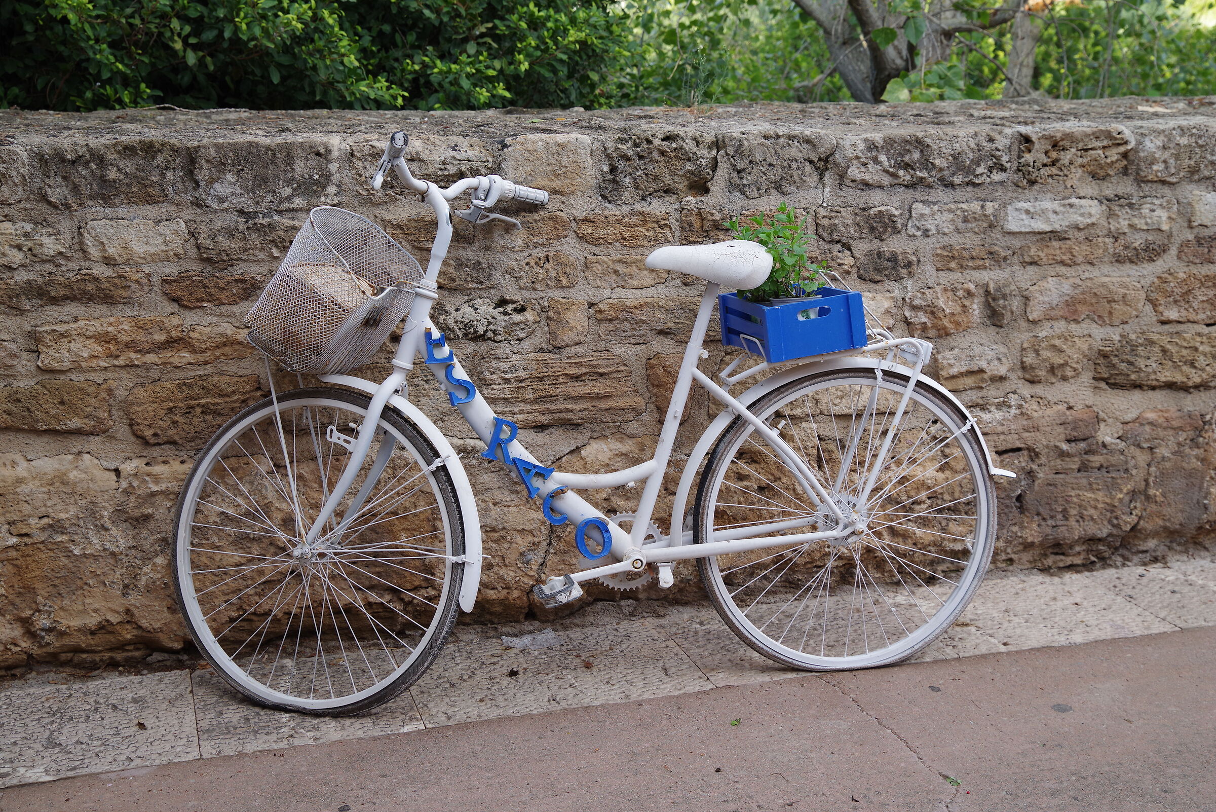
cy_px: 406
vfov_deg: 29.9
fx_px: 1520
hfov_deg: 43.6
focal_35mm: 45
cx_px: 608
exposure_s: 1/80
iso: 200
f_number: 6.3
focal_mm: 45
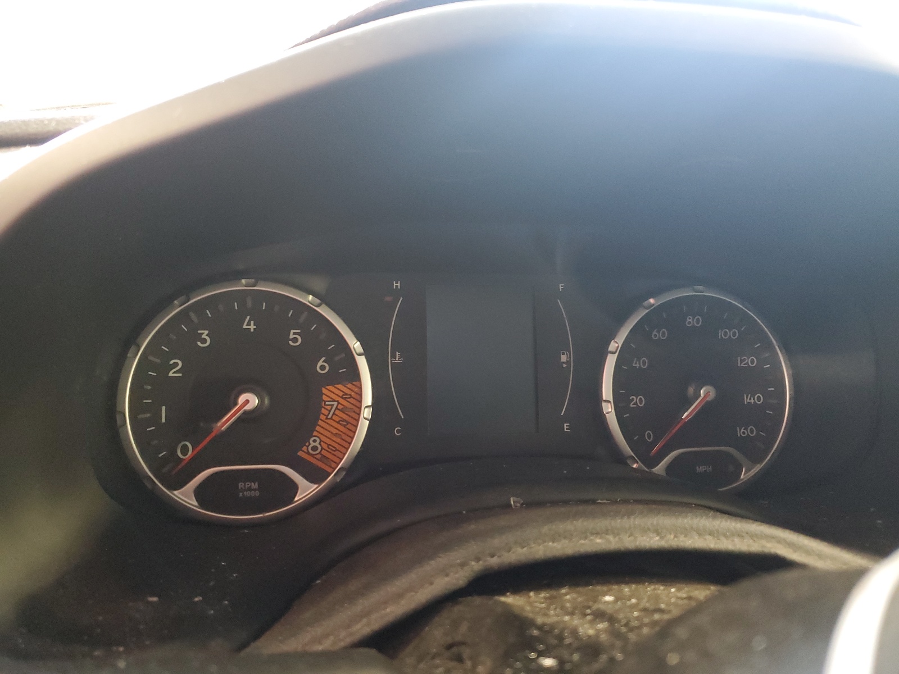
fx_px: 675
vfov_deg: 53.1
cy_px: 337
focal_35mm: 26
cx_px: 450
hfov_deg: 67.3
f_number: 1.5
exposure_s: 1/17
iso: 319
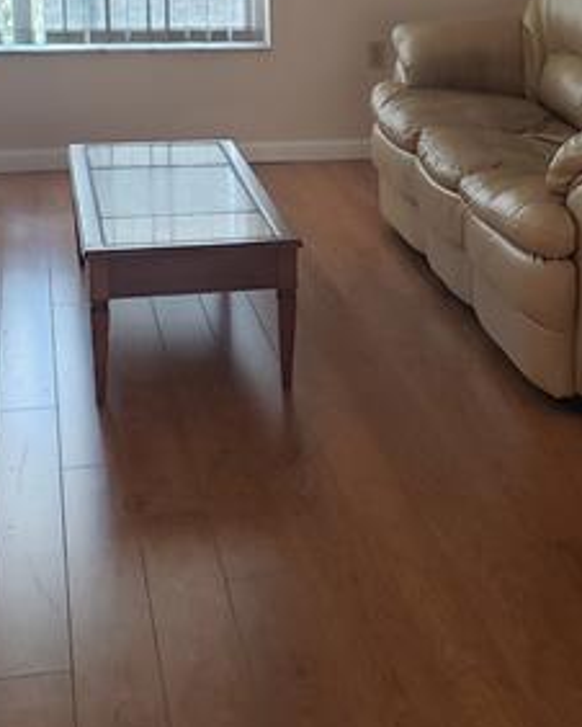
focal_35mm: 69
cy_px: 165
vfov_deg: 27.1
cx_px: 502
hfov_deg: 21.8
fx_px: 1484
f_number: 2.4
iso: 200
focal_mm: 4.3
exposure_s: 1/60
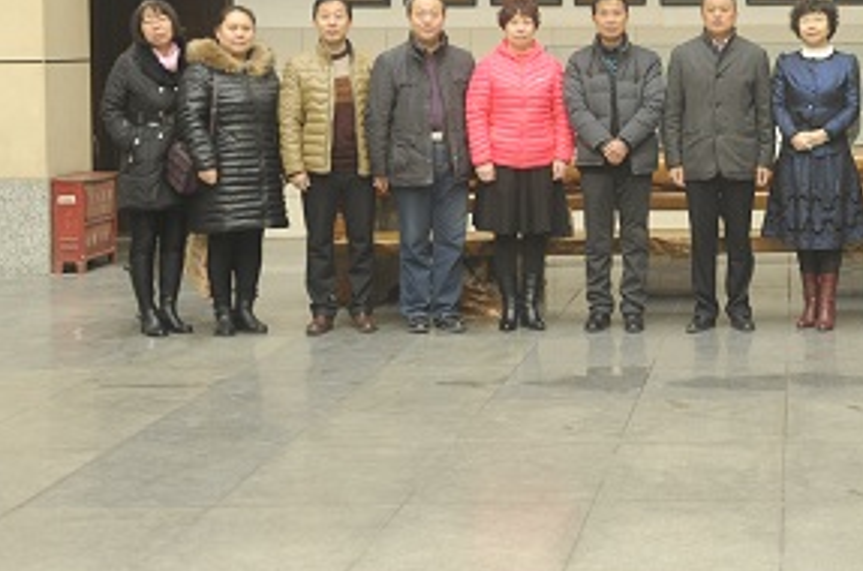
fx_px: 2081
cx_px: 800
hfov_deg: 22.8
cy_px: 99
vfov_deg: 15.5
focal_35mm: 87
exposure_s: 1/80
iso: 320
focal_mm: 45
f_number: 2.8
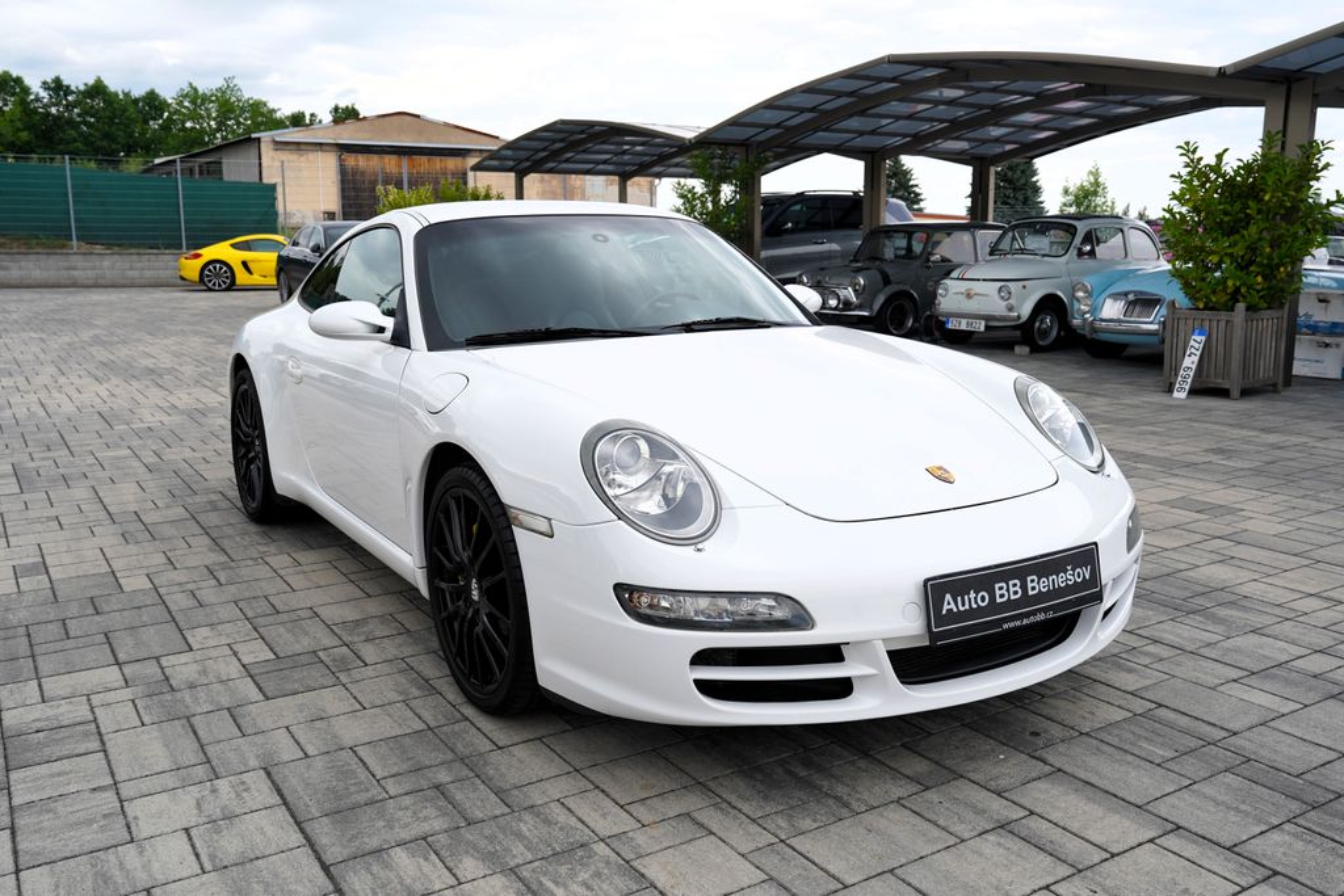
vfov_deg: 42.3
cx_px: 672
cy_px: 448
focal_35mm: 31
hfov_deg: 60.3
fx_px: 1157
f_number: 5.6
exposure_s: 1/160
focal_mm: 31
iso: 100
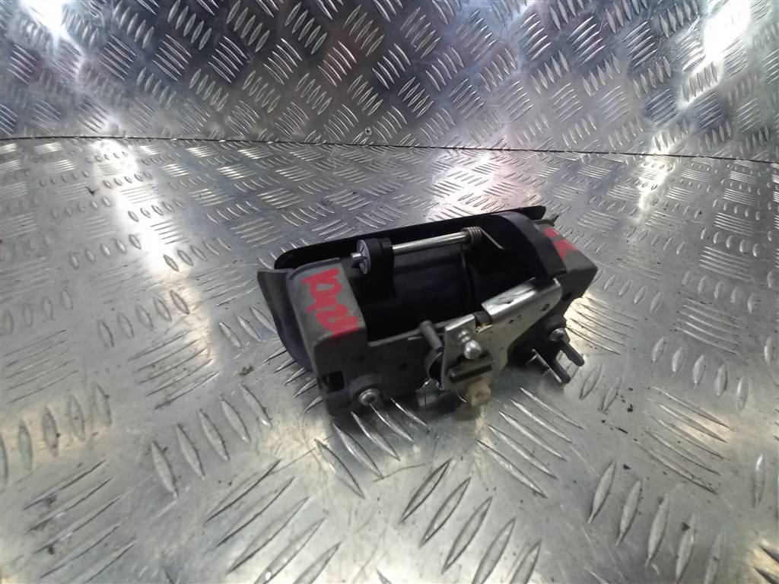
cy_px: 292
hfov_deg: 106.2
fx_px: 293
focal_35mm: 13
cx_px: 390
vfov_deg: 89.9
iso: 64
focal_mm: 1.42
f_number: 2.2
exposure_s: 1/100
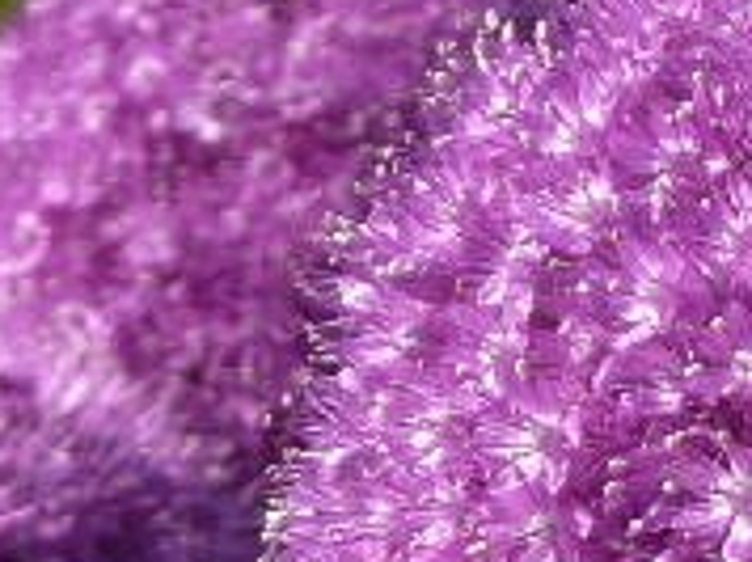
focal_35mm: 506
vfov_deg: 2.9
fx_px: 10978
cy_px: 418
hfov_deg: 3.9
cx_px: 418
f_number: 5.6
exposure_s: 1/200
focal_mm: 16.4
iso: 100
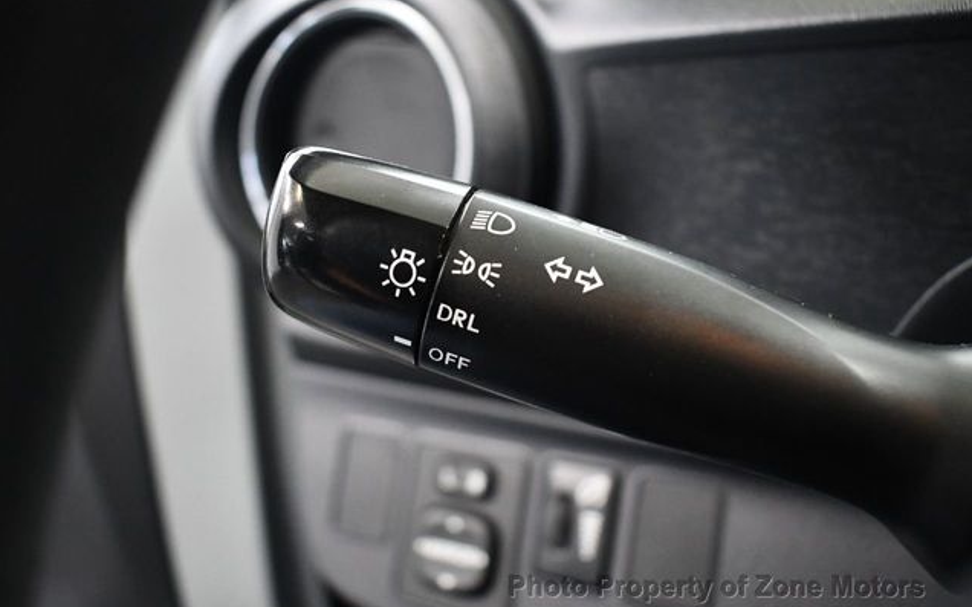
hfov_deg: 52.8
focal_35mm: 37
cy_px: 288
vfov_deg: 34.4
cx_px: 486
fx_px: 980
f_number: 3.5
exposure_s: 1/125
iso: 3200
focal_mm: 18
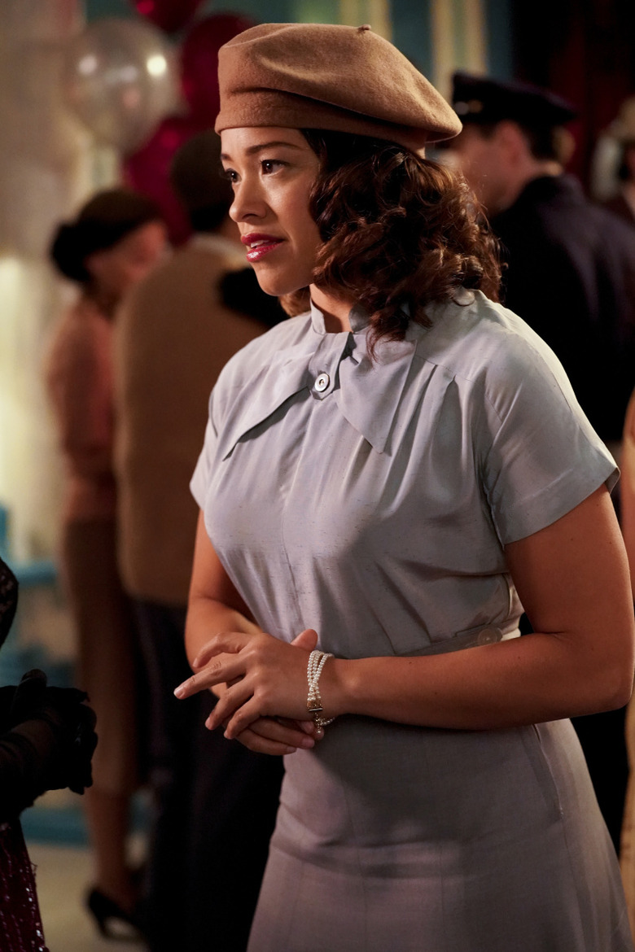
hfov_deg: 18.4
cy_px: 476
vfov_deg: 27.3
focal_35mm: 74
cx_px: 318
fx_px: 1958
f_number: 3.2
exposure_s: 1/160
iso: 10000
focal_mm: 74
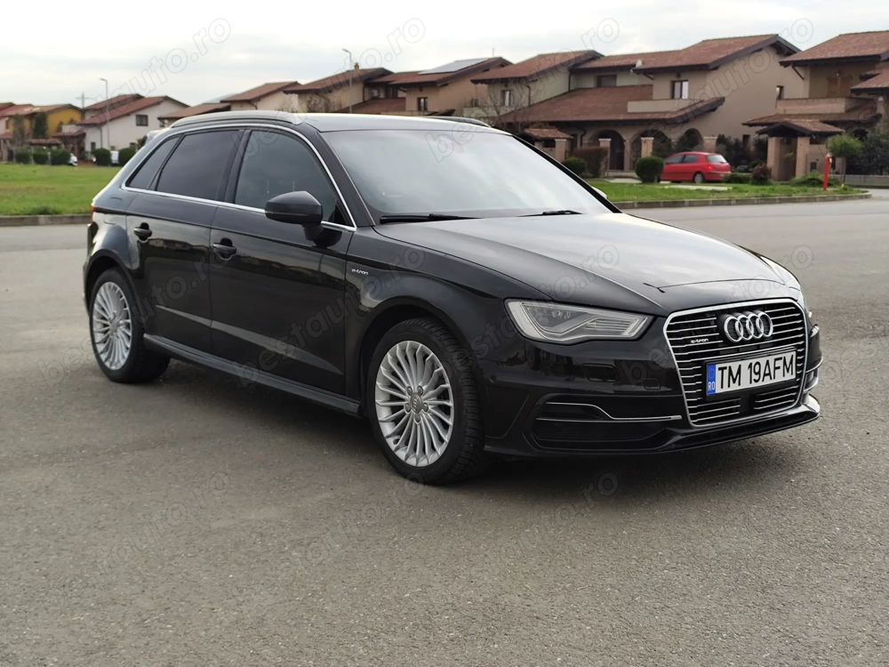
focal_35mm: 46
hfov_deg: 41.2
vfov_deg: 31.5
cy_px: 334
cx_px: 444
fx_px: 1181
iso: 50
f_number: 1.65
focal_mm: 6.19
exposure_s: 1/234
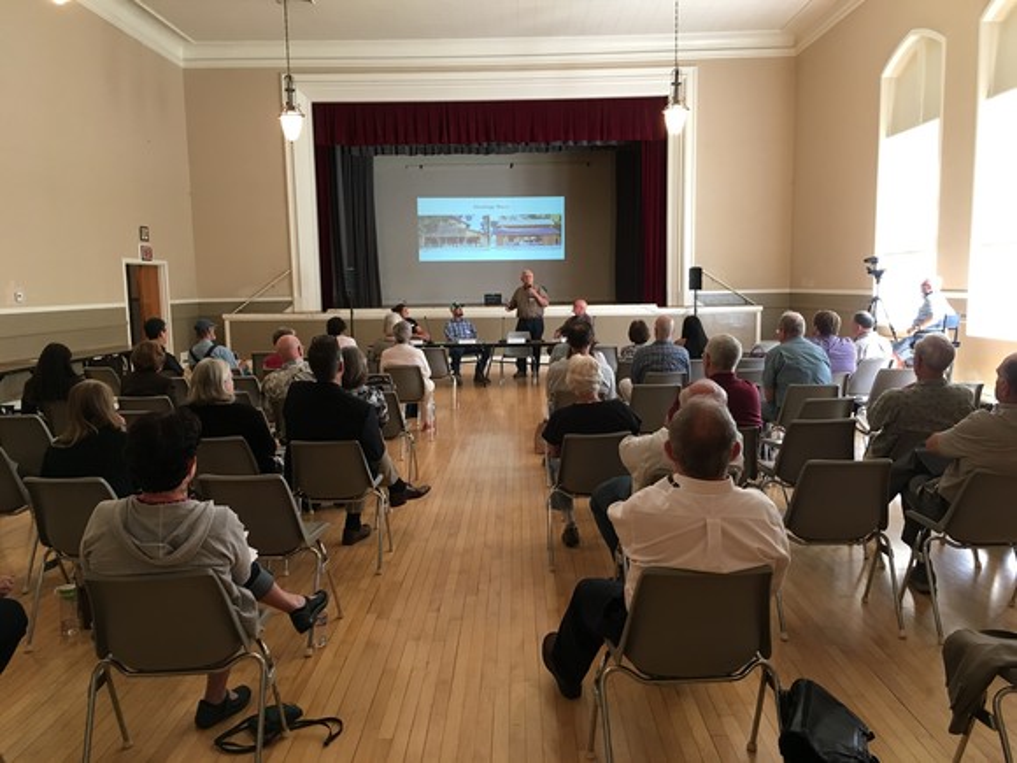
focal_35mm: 29
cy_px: 382
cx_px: 508
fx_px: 852
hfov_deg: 61.7
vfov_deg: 48.2
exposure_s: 1/30
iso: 100
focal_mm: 4.15
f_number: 2.2
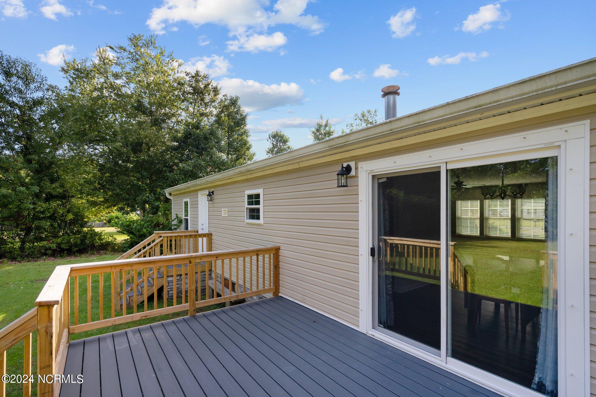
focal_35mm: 16
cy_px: 198
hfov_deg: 96.7
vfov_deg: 73.7
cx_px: 298
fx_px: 265
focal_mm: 16
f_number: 4
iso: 400
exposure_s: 1/1250
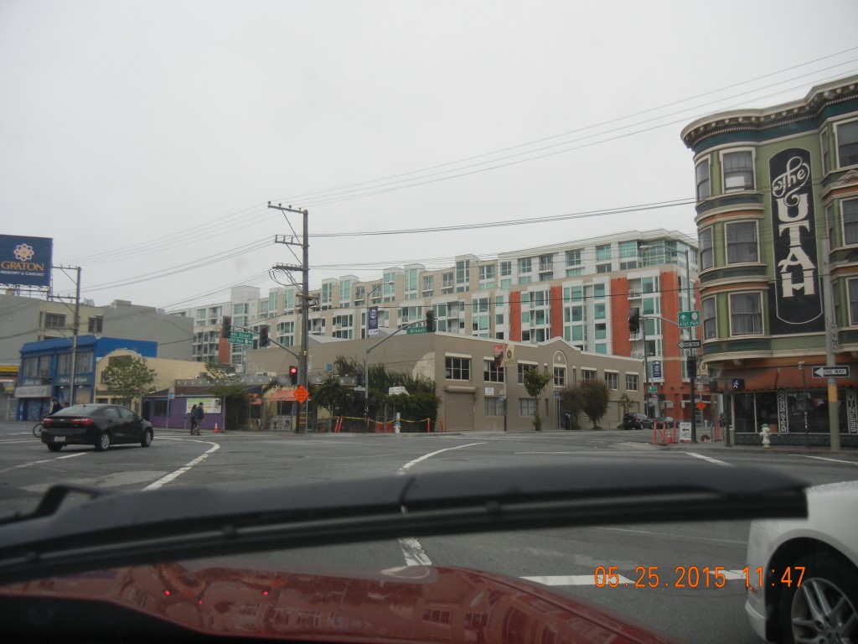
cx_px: 429
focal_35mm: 30
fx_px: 744
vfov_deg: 46.8
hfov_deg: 60.0
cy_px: 322
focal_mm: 5.4
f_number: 3.5
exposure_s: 1/509
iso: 160
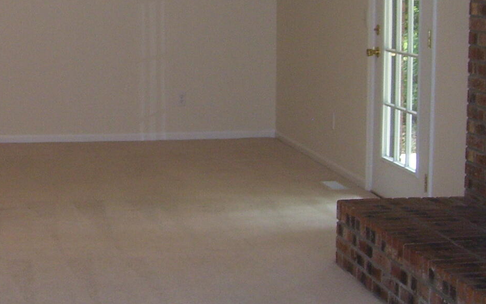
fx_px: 1139
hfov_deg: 23.4
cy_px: 38
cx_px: 36
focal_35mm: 86
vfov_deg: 15.0
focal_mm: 6
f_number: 2.7
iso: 125
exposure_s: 1/60
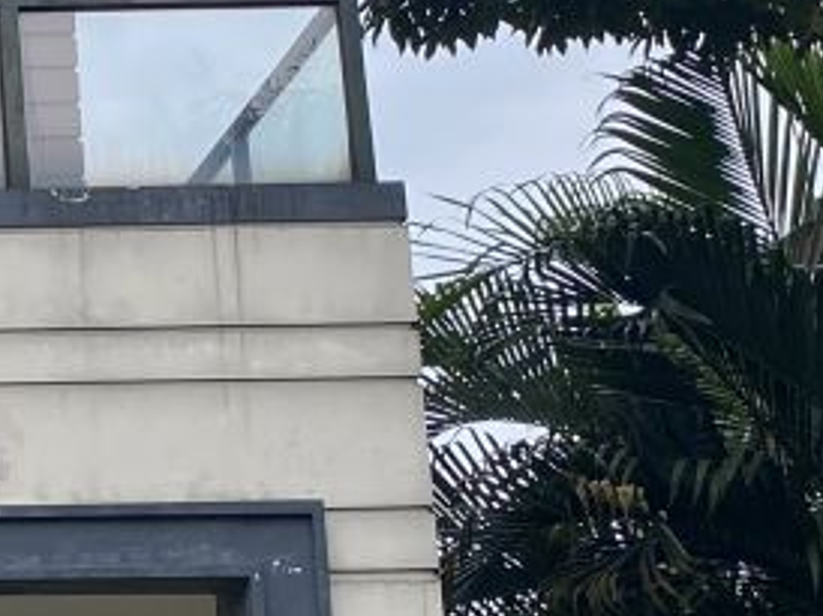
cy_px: 484
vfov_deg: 11.0
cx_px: -740
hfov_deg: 13.1
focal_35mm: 134
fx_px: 3183
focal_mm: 4.25
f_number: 1.8
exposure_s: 1/188
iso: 32
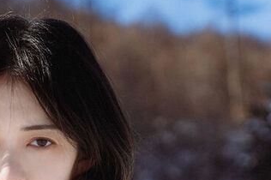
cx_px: 21
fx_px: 1301
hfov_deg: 11.8
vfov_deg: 7.8
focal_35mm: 173
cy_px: 273
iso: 160
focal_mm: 52
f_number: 3.2
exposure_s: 1/2500
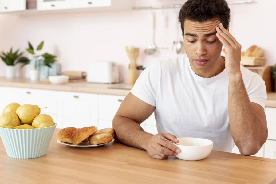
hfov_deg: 35.0
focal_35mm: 57
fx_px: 437
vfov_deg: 23.8
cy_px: 82
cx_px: 147
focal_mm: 50
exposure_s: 1/160
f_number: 3.2
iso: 200
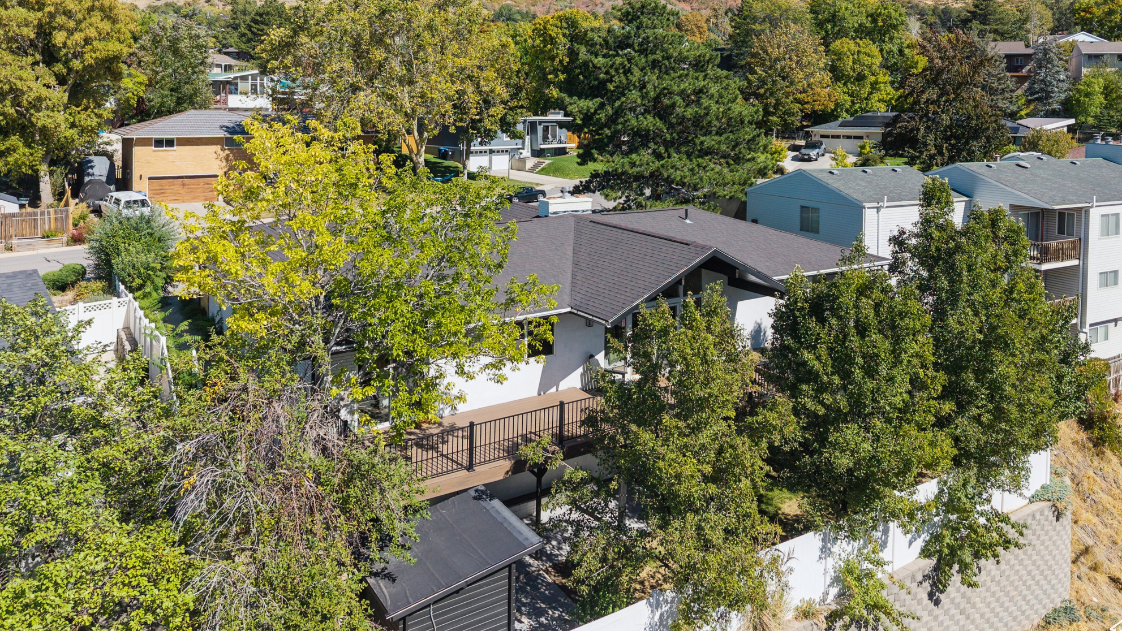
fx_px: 803
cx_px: 572
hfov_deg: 69.8
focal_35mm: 27
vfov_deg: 42.5
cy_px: 223
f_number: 1.8
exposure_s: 1/5000
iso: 230
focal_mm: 8.7
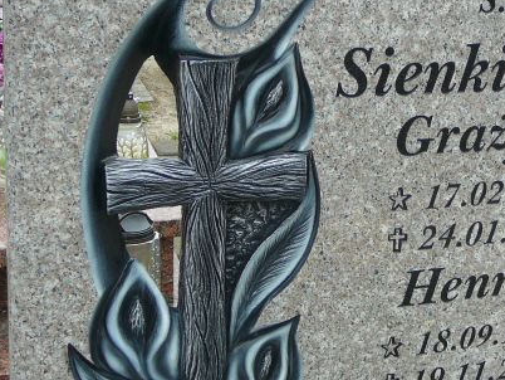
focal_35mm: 78
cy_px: 199
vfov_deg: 18.9
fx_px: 1139
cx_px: 359
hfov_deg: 24.8
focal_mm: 7.3
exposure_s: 1/200
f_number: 3.4
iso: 80
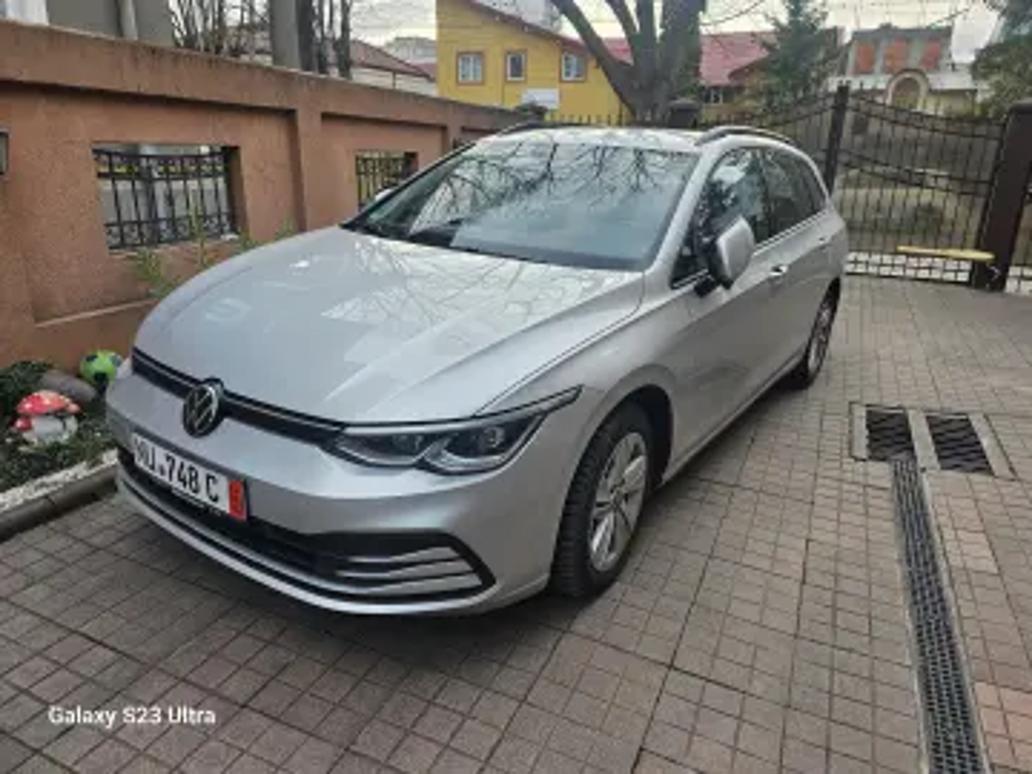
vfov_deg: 58.9
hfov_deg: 73.9
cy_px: 387
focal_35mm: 23
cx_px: 516
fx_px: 686
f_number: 1.7
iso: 12
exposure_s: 1/100
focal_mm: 6.3
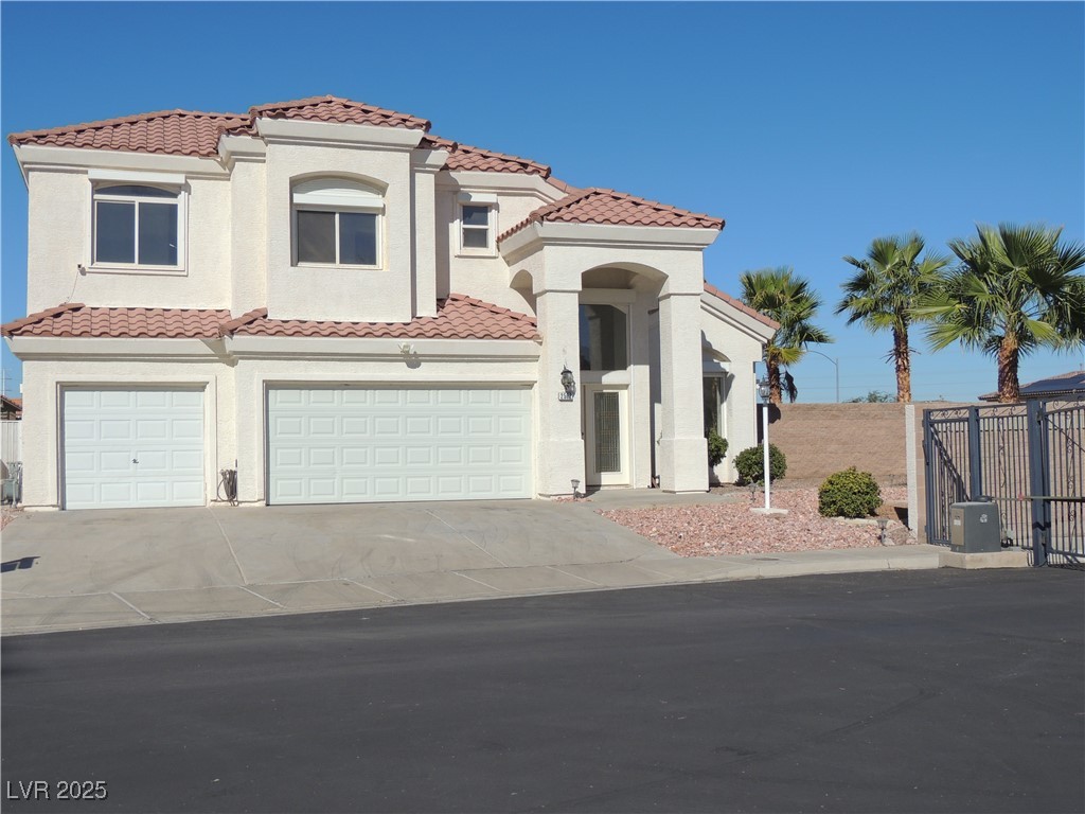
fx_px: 1254
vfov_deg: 36.0
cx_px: 542
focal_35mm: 40
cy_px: 407
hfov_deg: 46.8
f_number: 3.3
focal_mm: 7.1
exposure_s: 1/2000
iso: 100
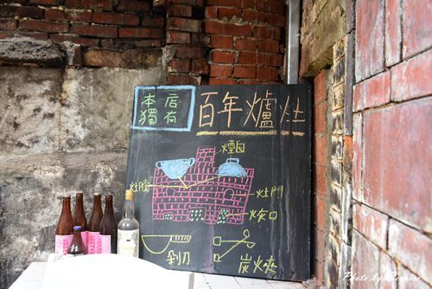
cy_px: 144
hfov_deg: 61.9
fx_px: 360
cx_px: 216
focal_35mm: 30
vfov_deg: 43.7
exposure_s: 1/30
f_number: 5
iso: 450
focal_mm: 20
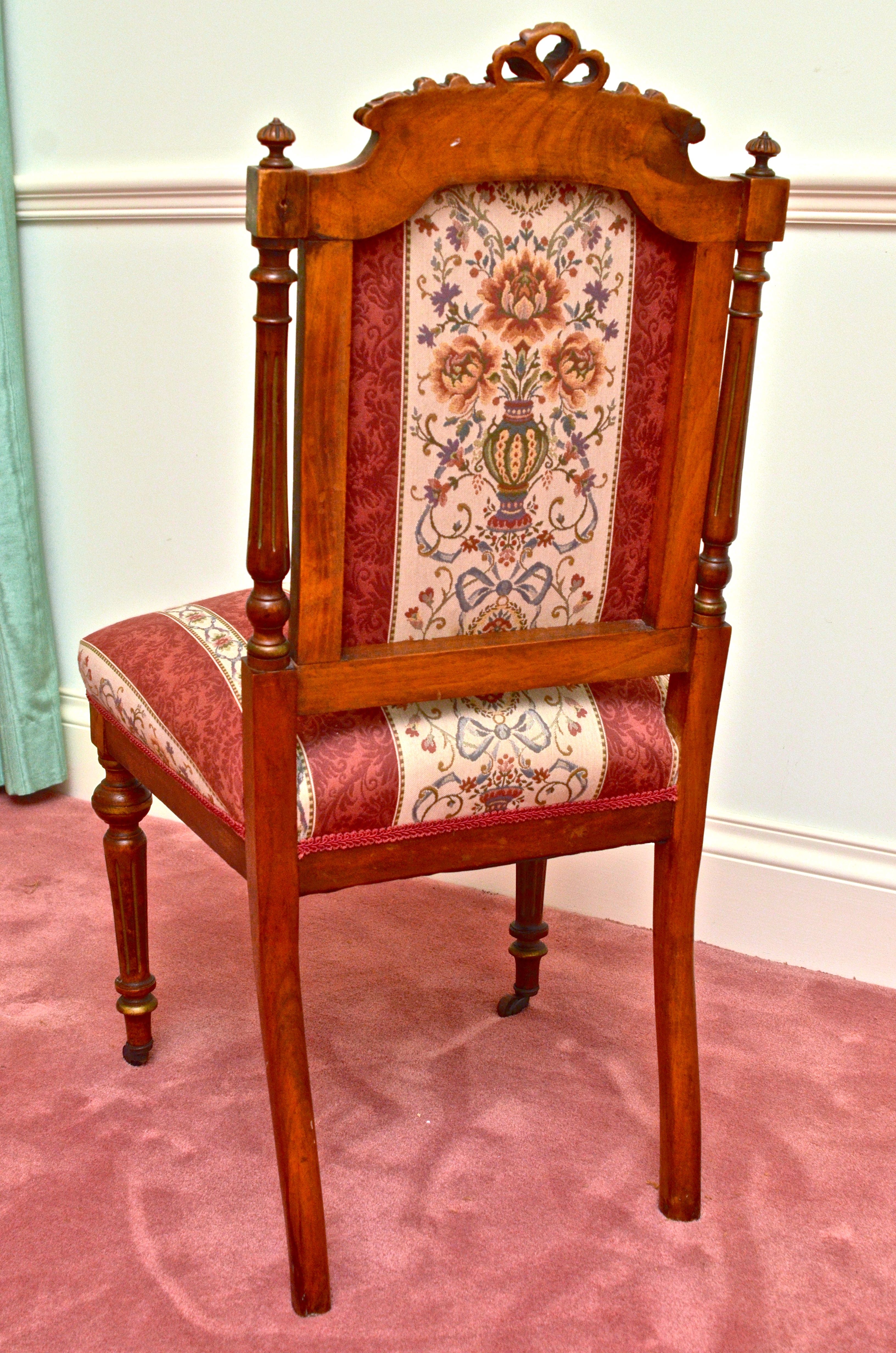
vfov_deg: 42.4
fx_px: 1744
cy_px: 676
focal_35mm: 46
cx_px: 448
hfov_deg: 28.8
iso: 640
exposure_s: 1/160
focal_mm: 31
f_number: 6.3
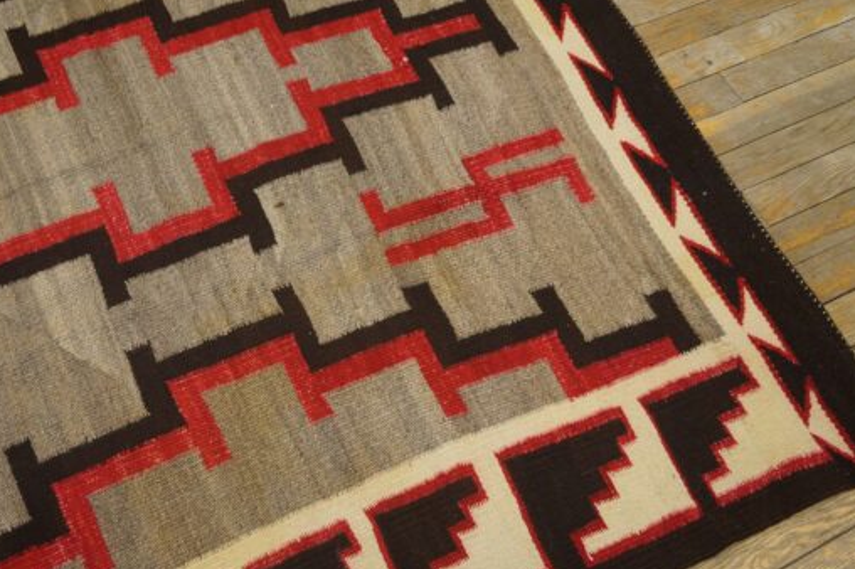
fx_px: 926
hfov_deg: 49.4
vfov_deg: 34.2
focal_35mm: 39
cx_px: 358
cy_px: 295
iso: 2000
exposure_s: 1/160
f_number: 4
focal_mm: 22
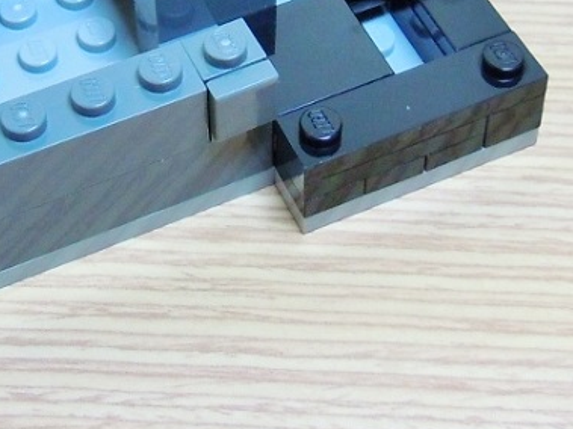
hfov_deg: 30.3
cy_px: 2
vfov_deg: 22.4
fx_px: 1043
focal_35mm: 63
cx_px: 158
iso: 200
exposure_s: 1/25
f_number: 3.5
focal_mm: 5.4
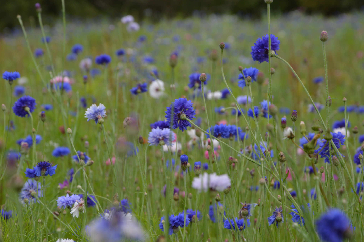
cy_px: 121
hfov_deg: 13.1
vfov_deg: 8.7
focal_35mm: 158
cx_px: 182
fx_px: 1591
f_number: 8
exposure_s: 1/125
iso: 100
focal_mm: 105
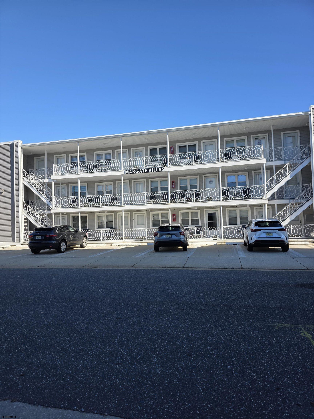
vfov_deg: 73.9
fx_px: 278
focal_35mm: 23
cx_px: 157
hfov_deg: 58.9
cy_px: 210
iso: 80
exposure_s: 1/2897
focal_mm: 6.3
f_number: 1.7
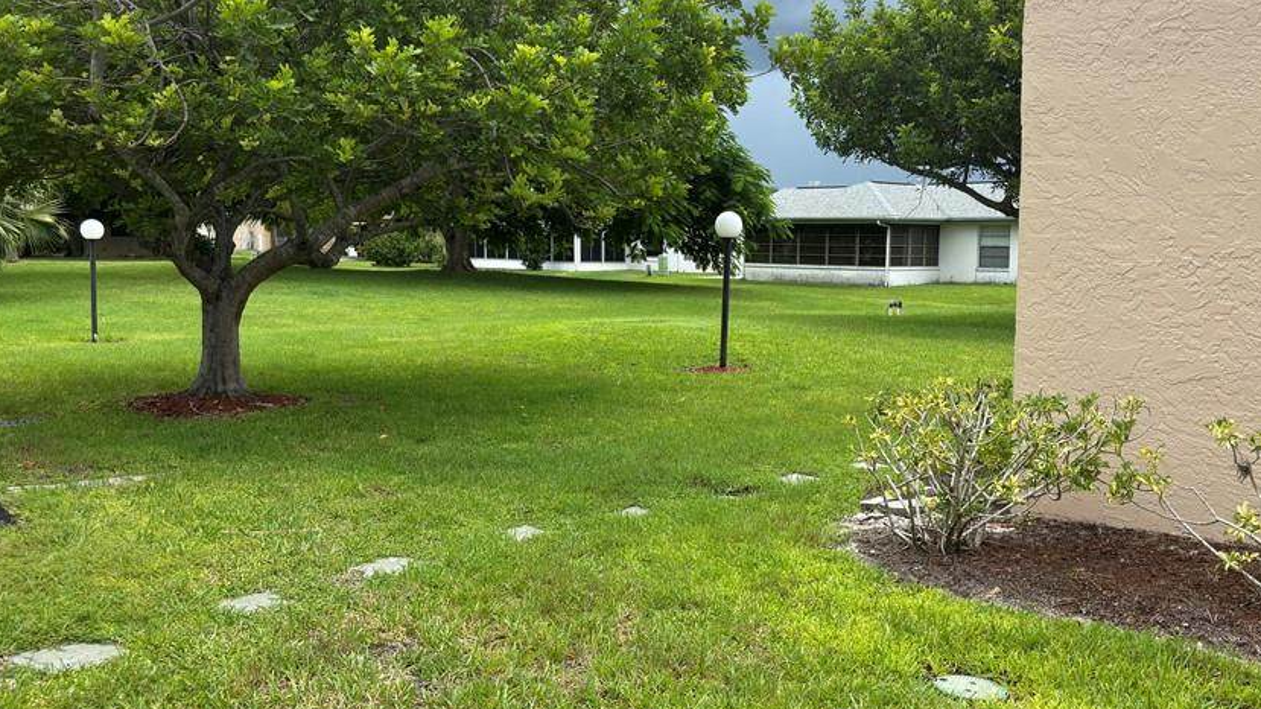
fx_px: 1170
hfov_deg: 56.4
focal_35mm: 35
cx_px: 721
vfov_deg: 33.7
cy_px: 339
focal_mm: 5.96
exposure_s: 1/1721
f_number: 1.6
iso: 50
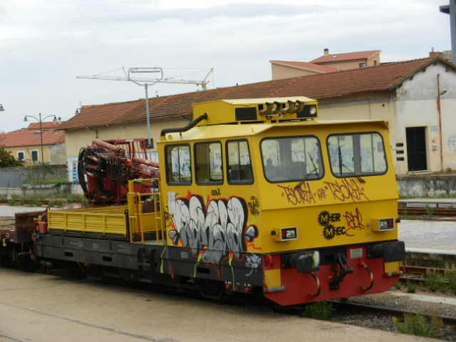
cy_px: 171
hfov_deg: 21.5
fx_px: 1199
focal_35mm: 91
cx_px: 228
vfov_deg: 16.2
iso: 160
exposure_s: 1/320
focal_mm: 16.3
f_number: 4.9
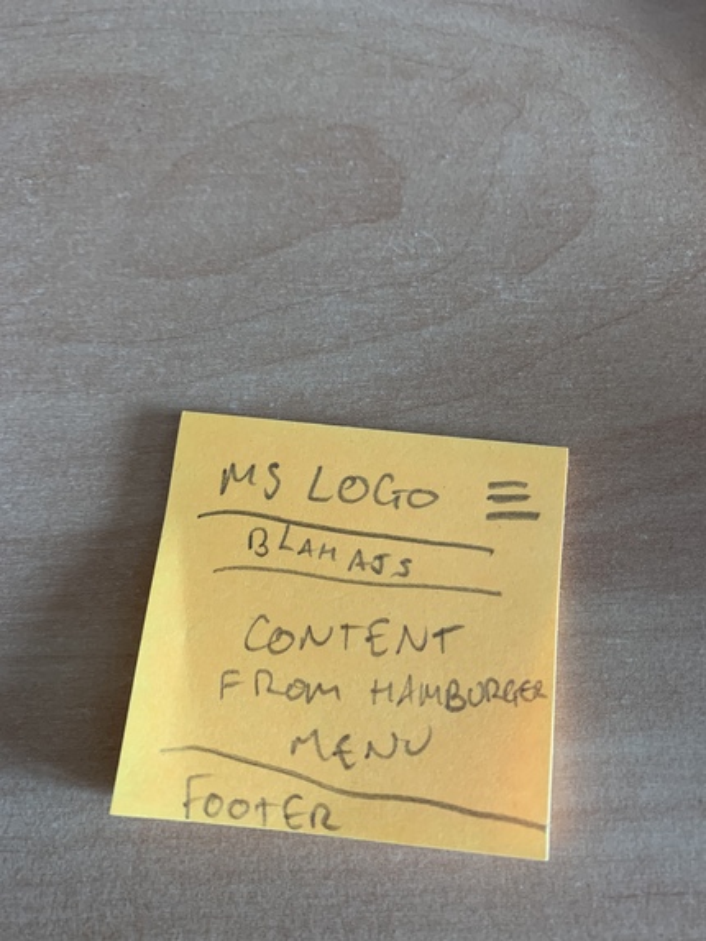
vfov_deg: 67.3
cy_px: 470
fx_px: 707
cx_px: 353
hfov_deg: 53.1
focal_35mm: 26
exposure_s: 1/60
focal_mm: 4.25
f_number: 1.8
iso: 100
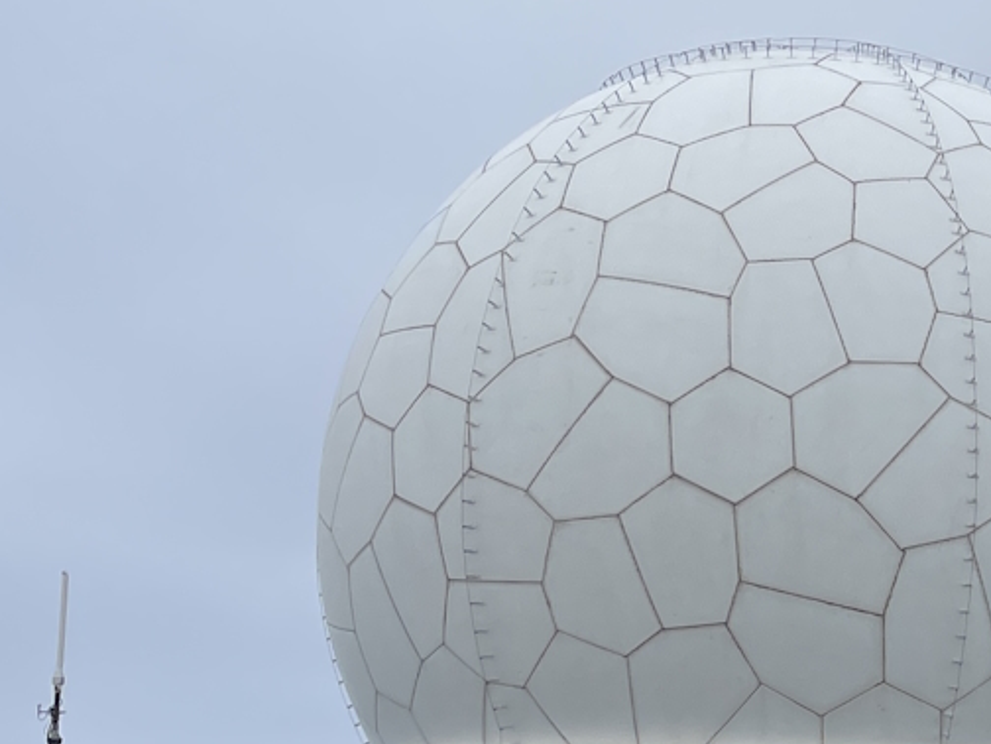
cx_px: 1203
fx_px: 2834
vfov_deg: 14.7
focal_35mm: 99
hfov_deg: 18.7
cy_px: 754
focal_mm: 4.2
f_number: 1.6
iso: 32
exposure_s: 1/5814
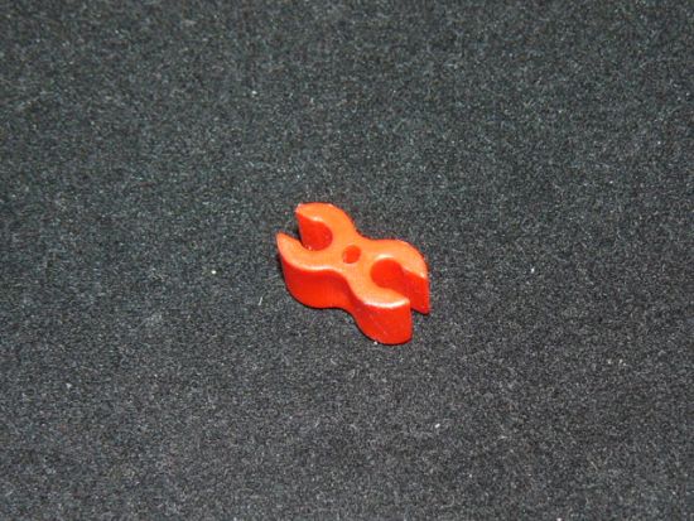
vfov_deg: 11.8
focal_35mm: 126
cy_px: 260
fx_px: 2527
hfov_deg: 15.6
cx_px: 347
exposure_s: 1/30
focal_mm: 14
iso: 100
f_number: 4
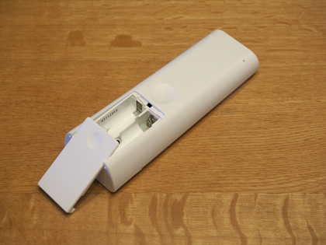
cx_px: 163
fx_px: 753
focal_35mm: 80
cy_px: 122
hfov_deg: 24.4
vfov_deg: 18.4
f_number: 5
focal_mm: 40
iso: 500
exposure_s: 1/100
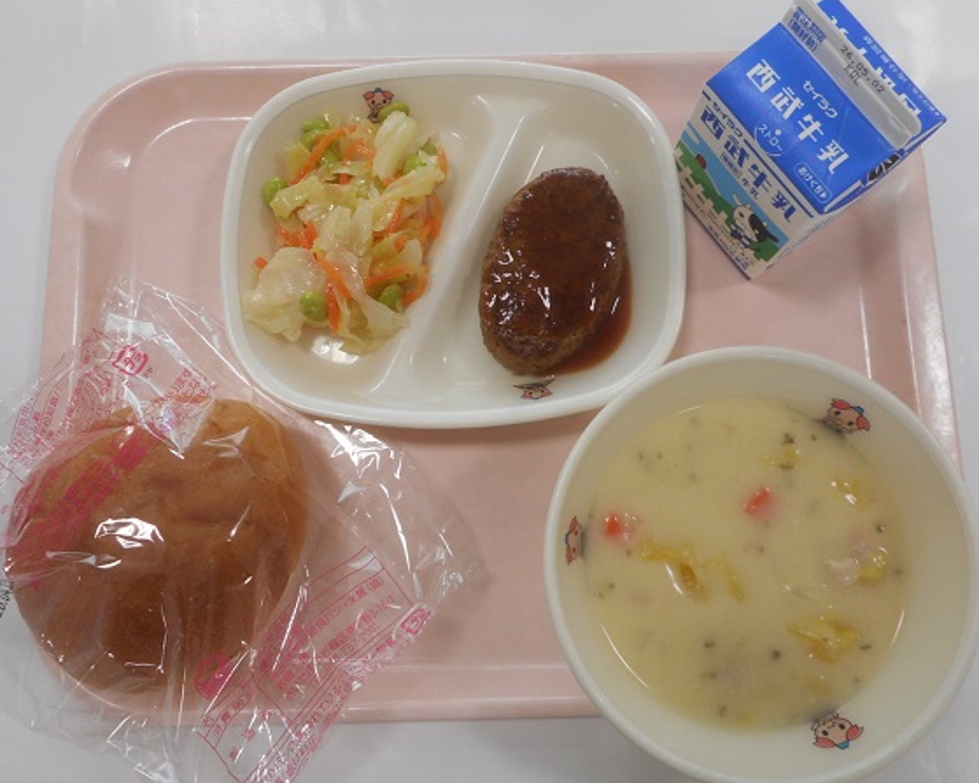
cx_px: 505
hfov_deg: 64.1
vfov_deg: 53.2
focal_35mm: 27
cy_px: 387
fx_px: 782
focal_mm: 4.5
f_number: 3.7
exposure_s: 1/30
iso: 125
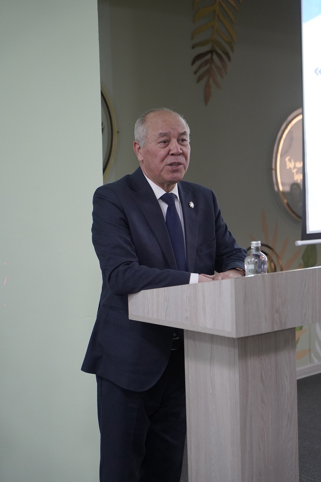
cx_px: 160
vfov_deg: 31.4
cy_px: 241
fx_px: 857
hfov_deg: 21.2
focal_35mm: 64
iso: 5000
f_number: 4
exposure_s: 1/160
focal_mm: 64
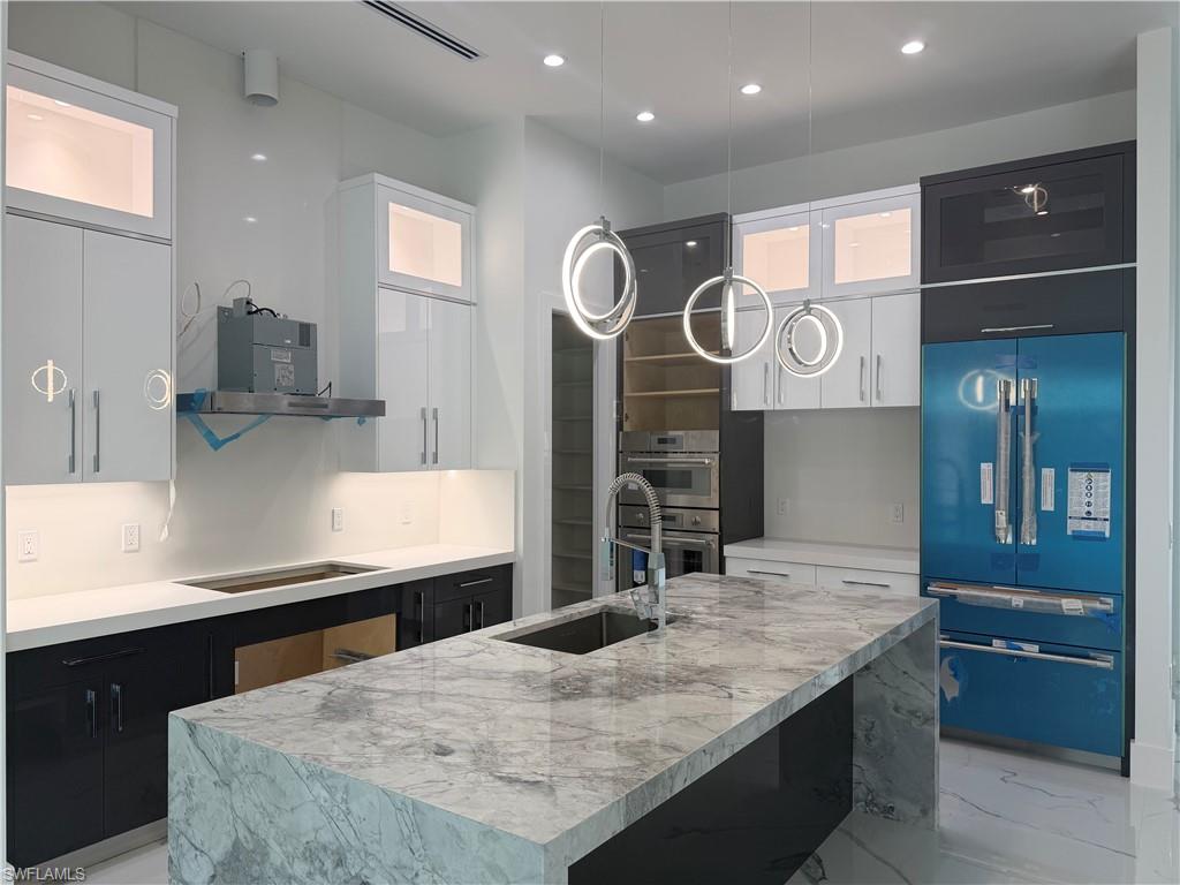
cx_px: 590
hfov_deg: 71.6
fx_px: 818
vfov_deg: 56.8
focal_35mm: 24
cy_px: 442
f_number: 1.78
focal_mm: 6.76
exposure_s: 1/178
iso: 80
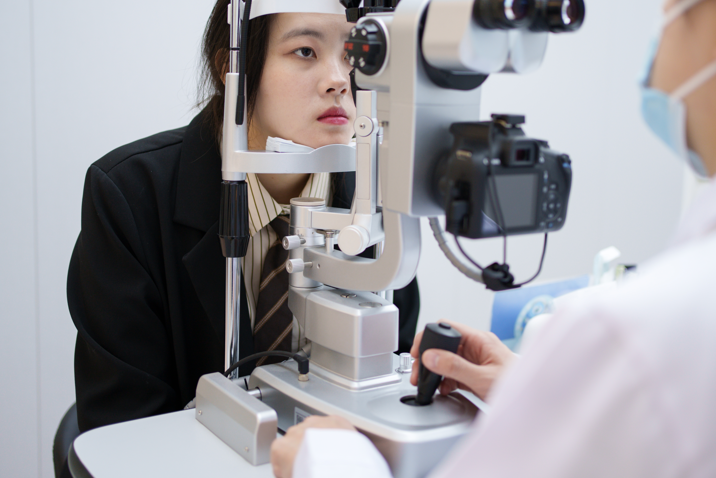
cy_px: 191
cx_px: 382
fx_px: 915
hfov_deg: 42.7
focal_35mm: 46
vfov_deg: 29.2
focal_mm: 35
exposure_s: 1/160
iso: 200
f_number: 2
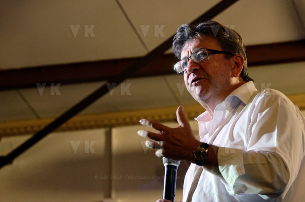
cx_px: 152
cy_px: 101
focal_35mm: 180
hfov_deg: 11.4
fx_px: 1522
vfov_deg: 7.6
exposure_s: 1/60
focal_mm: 120
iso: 1600
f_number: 5.6
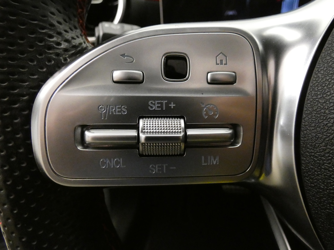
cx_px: 167
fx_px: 193
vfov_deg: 66.0
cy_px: 125
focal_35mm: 20
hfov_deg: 81.7
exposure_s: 1/40
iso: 1600
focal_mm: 3.6
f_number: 2.8
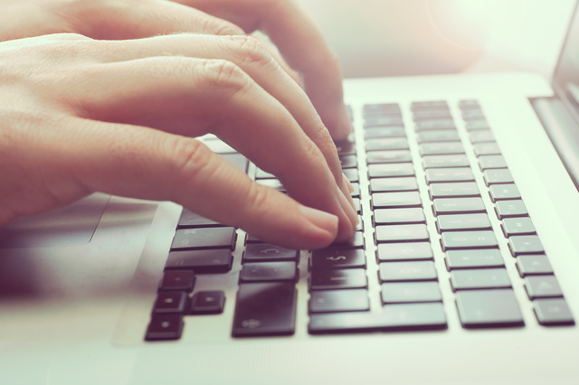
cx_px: 290
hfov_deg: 23.9
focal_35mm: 85
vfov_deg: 16.1
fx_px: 1366
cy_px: 192
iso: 100
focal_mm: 85
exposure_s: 1/250
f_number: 11
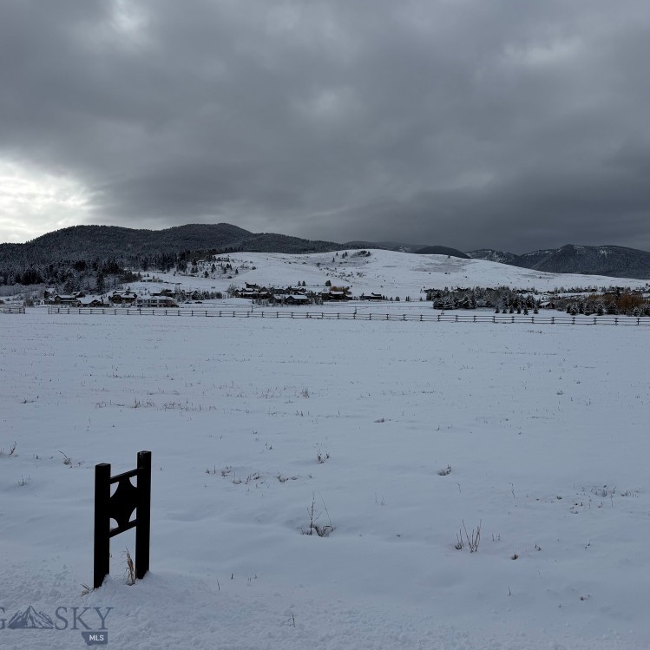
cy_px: 323
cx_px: 389
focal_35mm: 29
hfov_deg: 55.2
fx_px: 616
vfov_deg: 55.6
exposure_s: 1/10309
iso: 80
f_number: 1.78
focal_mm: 6.76
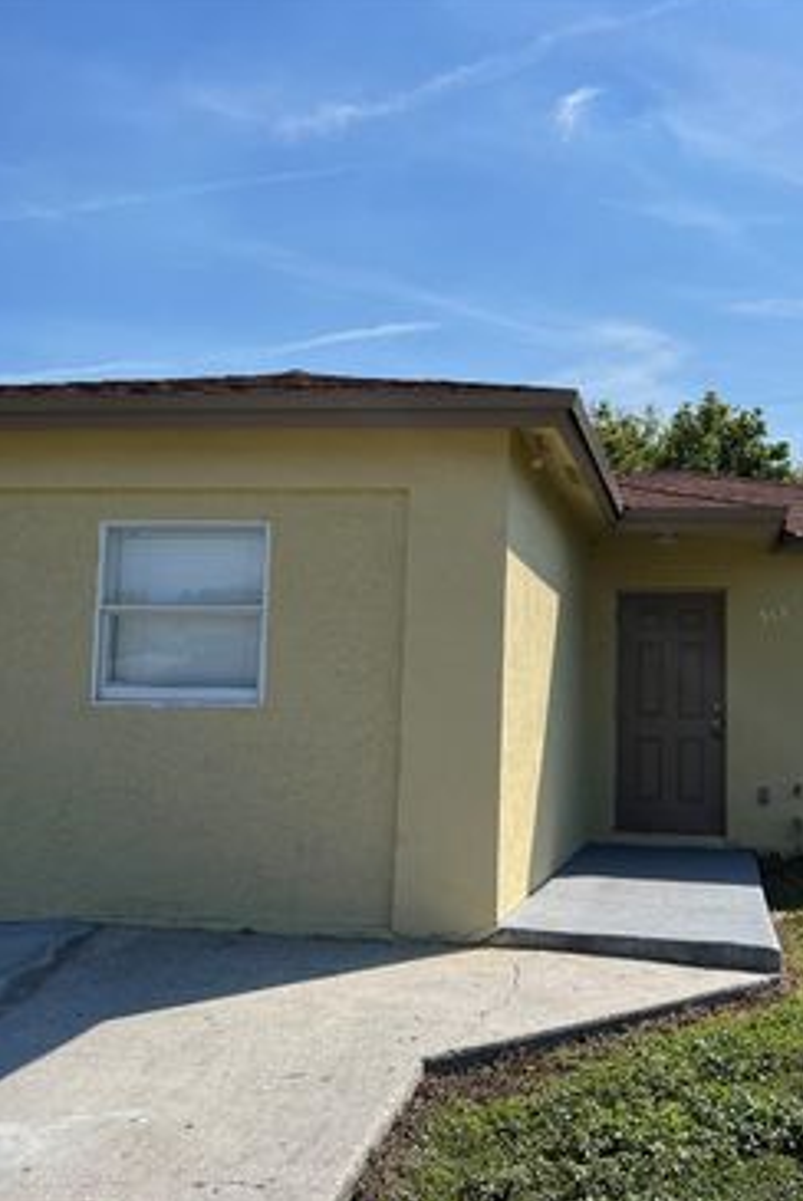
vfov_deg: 51.9
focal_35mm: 37
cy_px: 600
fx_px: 1236
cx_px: 553
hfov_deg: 35.6
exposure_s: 1/6993
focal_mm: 5.7
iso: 50
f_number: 1.5
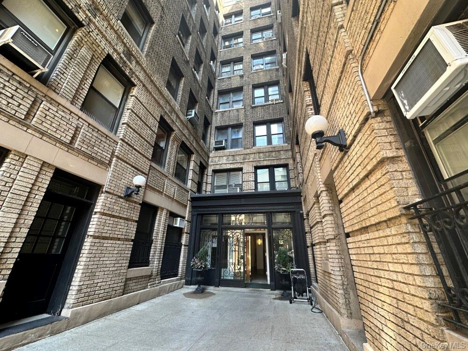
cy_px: 176
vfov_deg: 85.7
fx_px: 189
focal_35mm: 14
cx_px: 234
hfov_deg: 102.1
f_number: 2.2
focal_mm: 2.22
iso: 80
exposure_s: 1/99
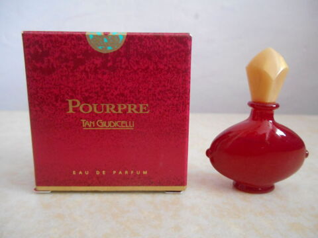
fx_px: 239
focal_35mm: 26
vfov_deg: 53.1
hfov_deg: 67.3
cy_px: 119
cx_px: 159
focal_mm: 4.7
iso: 800
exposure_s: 1/10
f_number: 3.4
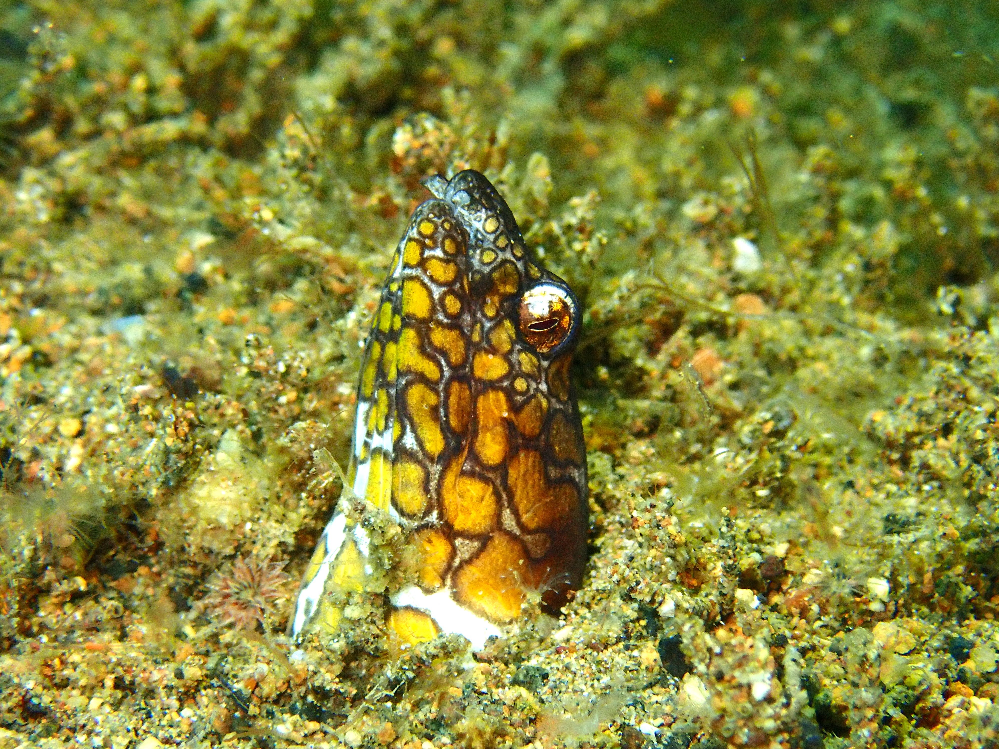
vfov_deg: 14.8
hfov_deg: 19.6
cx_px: 500
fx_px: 2886
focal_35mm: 100
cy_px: 374
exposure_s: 1/200
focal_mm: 18
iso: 200
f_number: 6.3
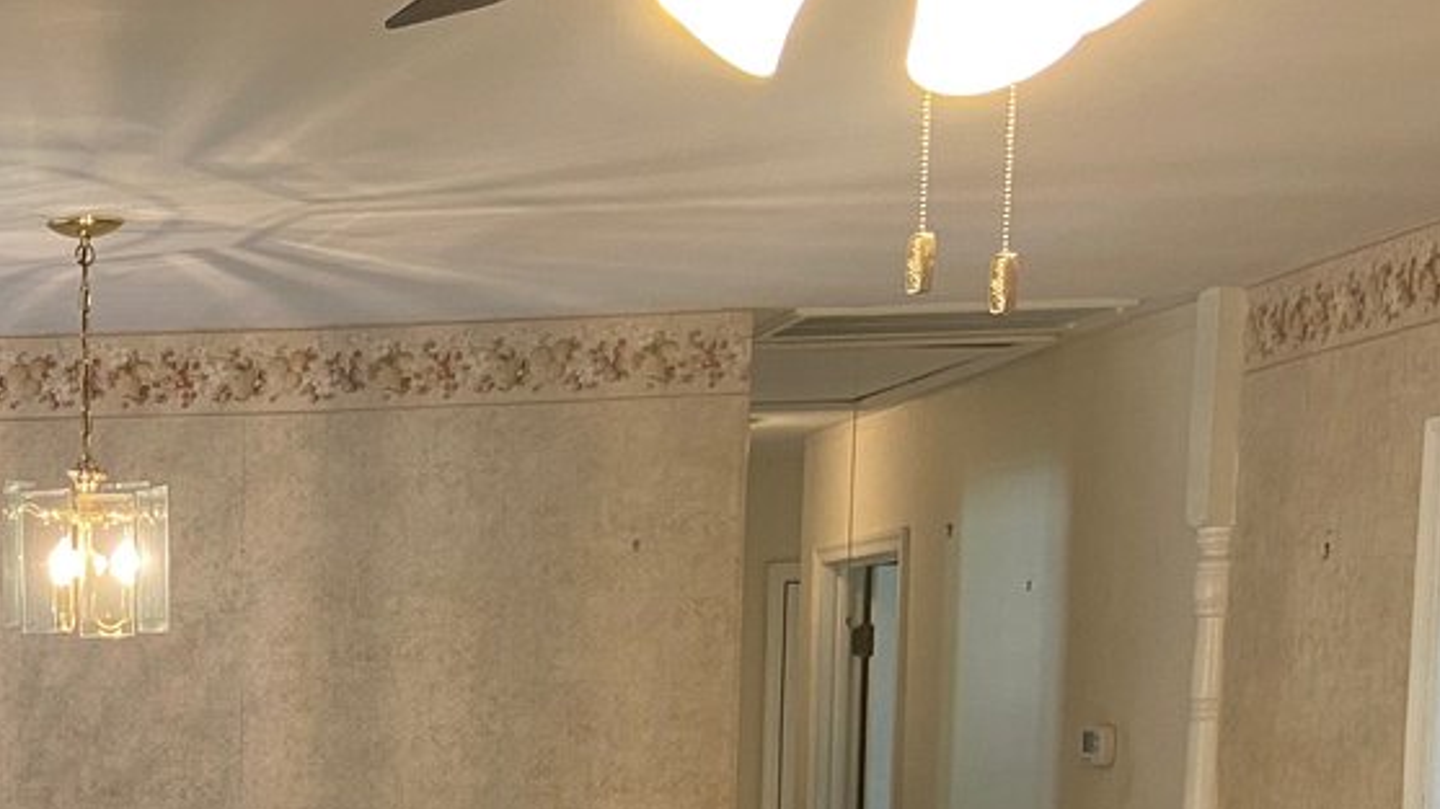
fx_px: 2939
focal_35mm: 77
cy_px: 1133
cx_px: -74
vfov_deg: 14.8
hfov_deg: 25.8
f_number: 1.8
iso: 80
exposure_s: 1/60
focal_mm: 4.25
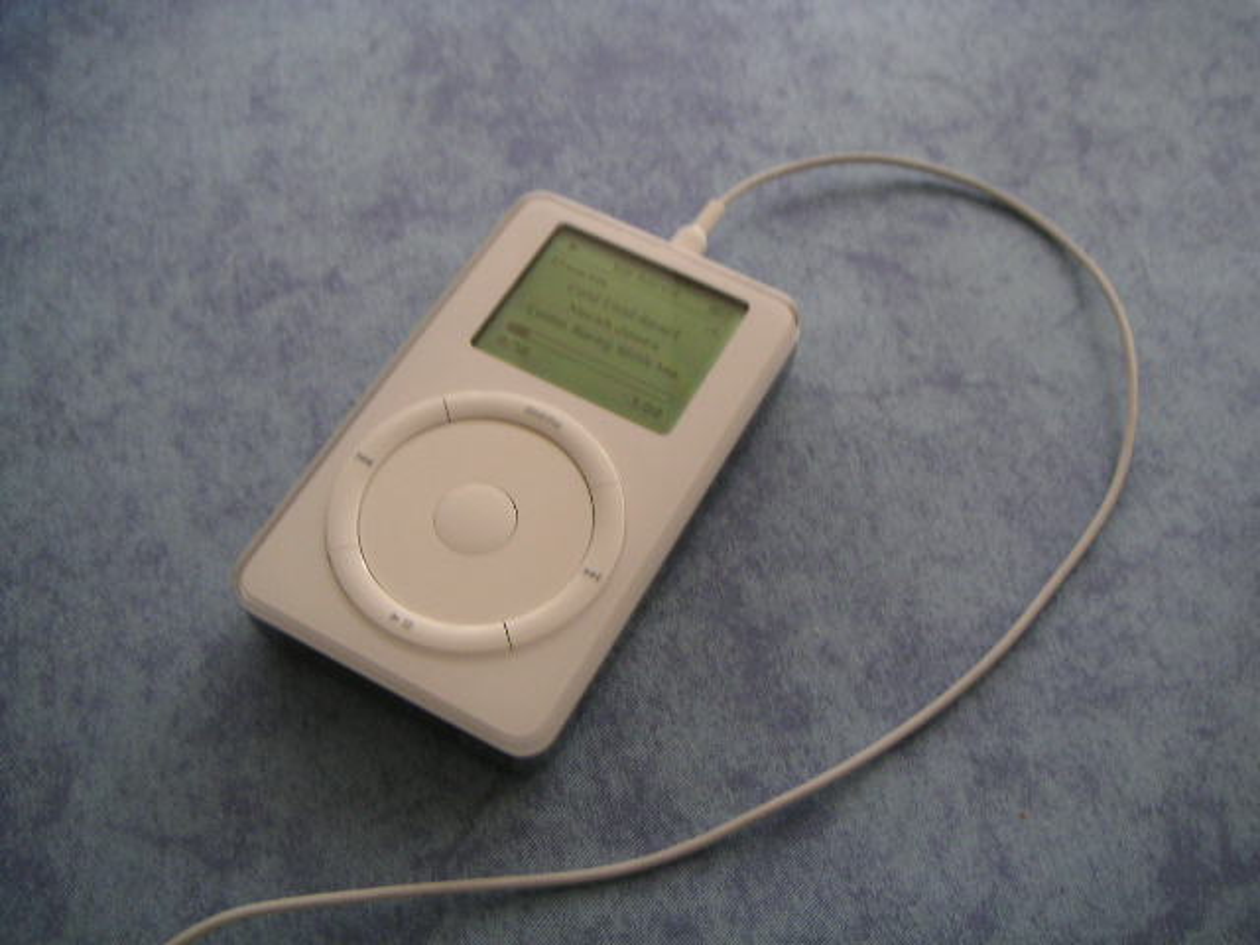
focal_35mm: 39
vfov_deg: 36.8
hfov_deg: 47.9
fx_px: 1420
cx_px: 630
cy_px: 472
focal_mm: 6.1
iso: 100
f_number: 2.8
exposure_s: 1/6
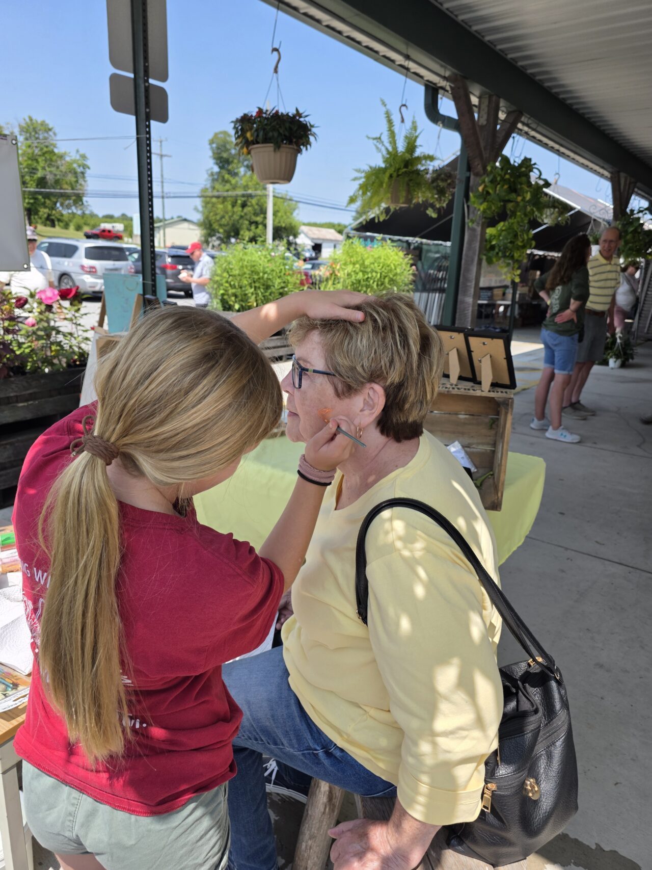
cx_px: 326
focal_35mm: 23
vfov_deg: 73.9
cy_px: 435
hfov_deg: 58.9
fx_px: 578
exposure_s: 1/3211
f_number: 1.7
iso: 80
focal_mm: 6.3
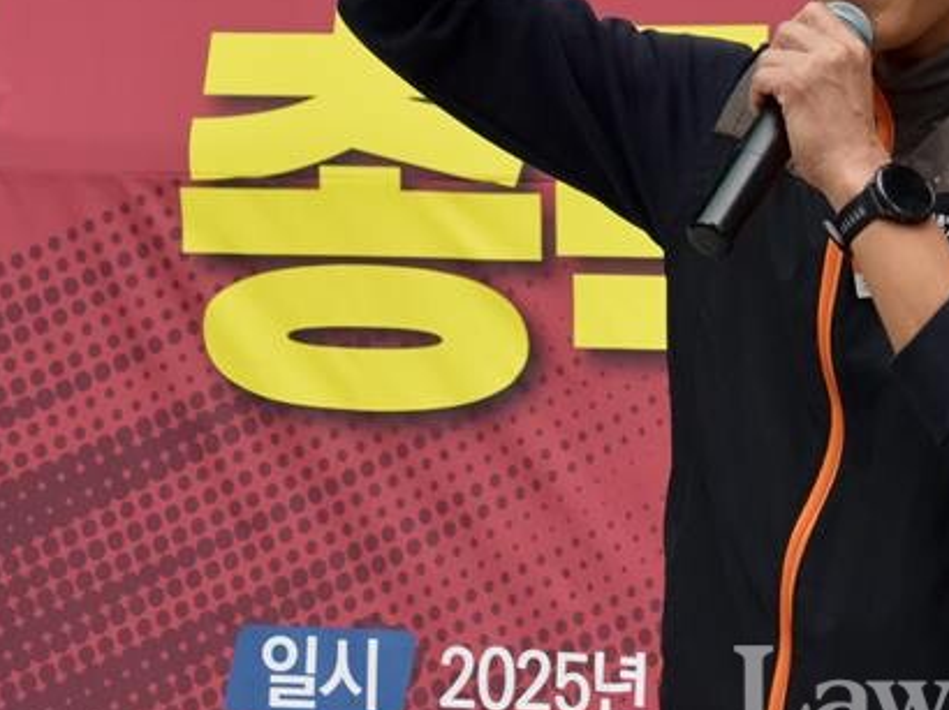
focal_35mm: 209
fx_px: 5726
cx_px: 1011
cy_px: 34
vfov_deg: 7.1
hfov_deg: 9.4
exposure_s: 1/800
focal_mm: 58
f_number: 5
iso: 320
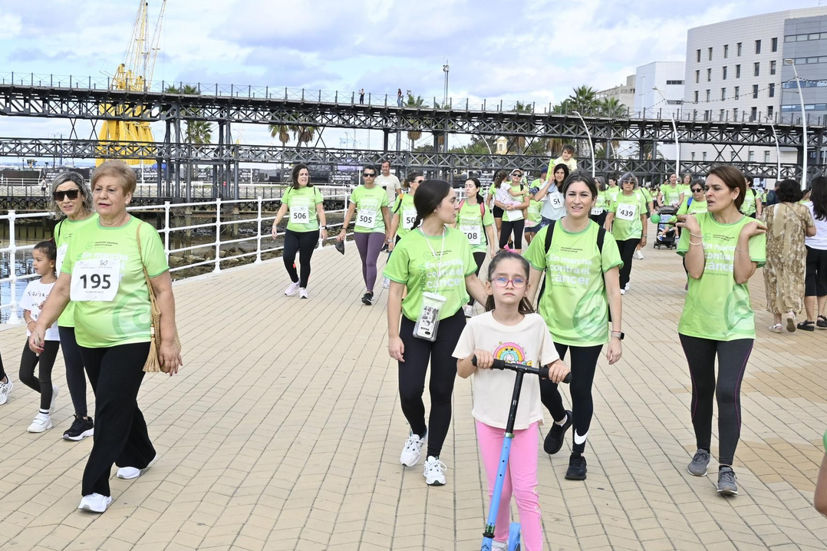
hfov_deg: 40.1
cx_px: 310
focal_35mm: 49
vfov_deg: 27.5
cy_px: 316
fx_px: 1125
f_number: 5
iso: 320
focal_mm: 22
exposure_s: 1/1250
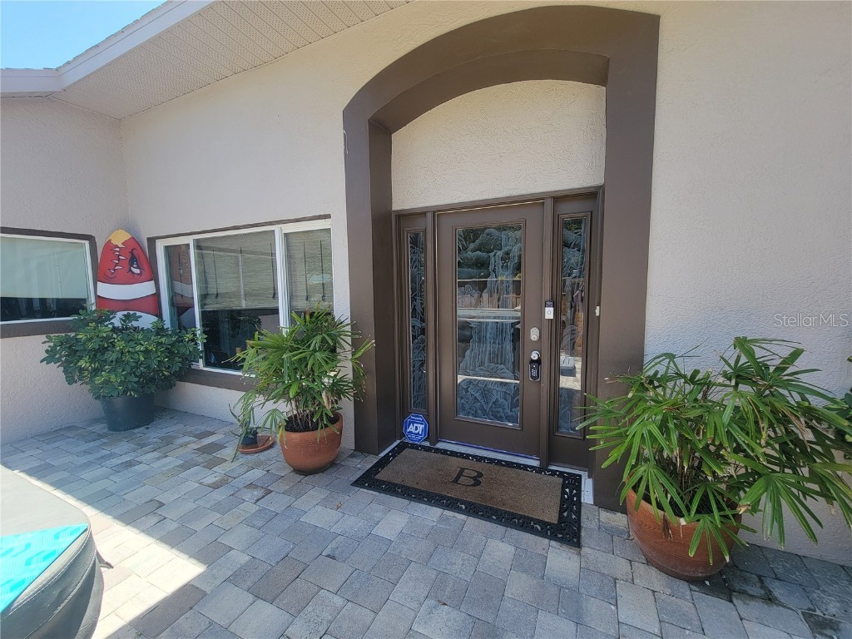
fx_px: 320
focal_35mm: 13
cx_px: 426
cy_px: 320
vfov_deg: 89.9
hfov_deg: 106.2
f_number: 2.2
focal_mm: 2.2
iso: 50
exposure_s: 1/322
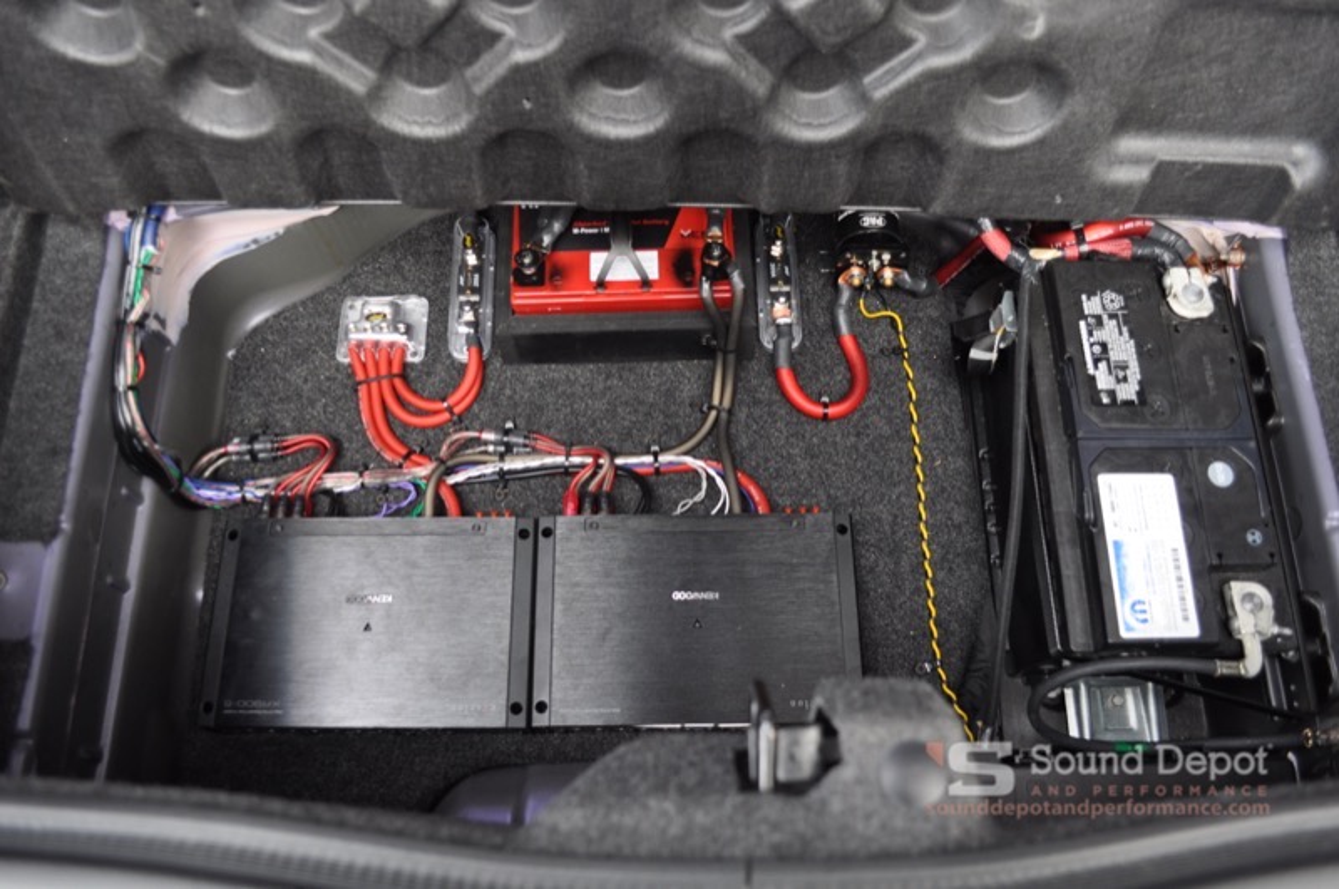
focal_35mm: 27
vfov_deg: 47.8
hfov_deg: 67.5
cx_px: 670
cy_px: 444
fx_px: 1003
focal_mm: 18
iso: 400
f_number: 4
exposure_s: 1/60
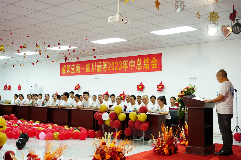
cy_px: 80
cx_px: 120
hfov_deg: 47.4
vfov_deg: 32.6
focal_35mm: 41
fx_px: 274
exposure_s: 1/250
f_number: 4
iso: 2000
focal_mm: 41
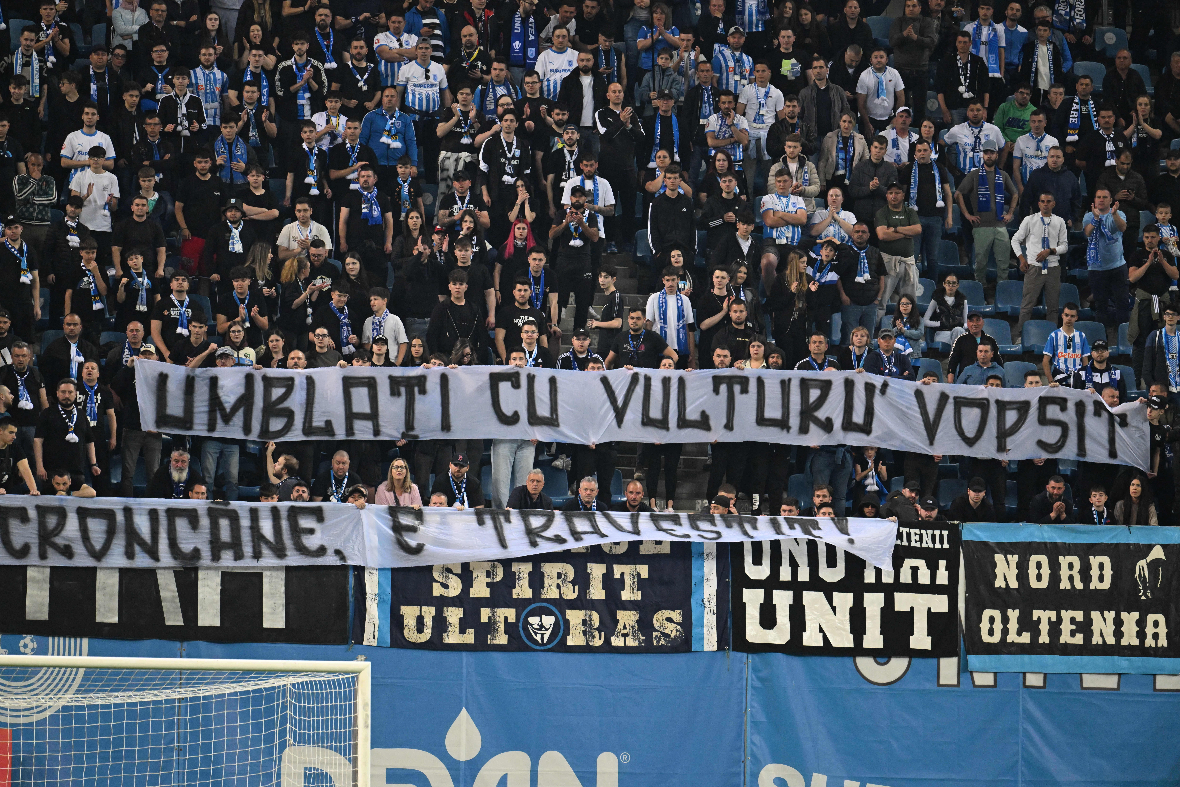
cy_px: 394
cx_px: 590
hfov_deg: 5.2
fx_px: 13111
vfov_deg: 3.4
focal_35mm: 400
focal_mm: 400
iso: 5000
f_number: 4.5
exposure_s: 1/640
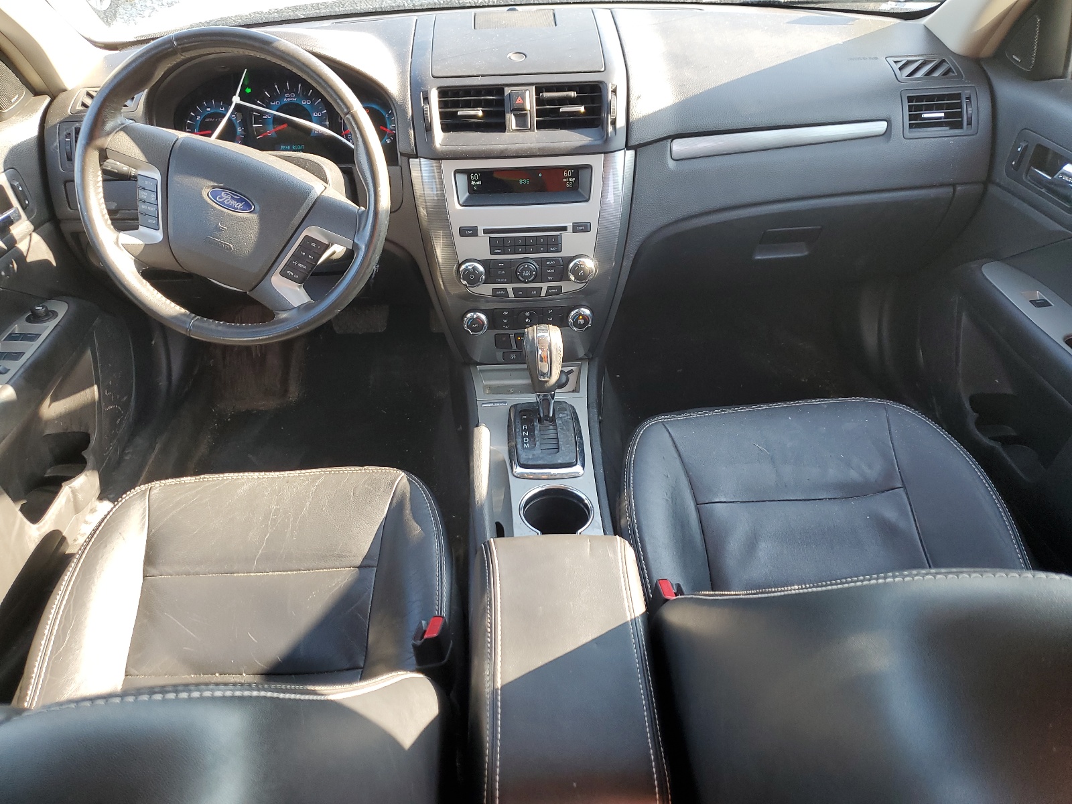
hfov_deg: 67.3
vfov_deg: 53.1
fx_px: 805
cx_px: 536
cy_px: 402
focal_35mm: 26
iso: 58
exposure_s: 1/120
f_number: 1.5
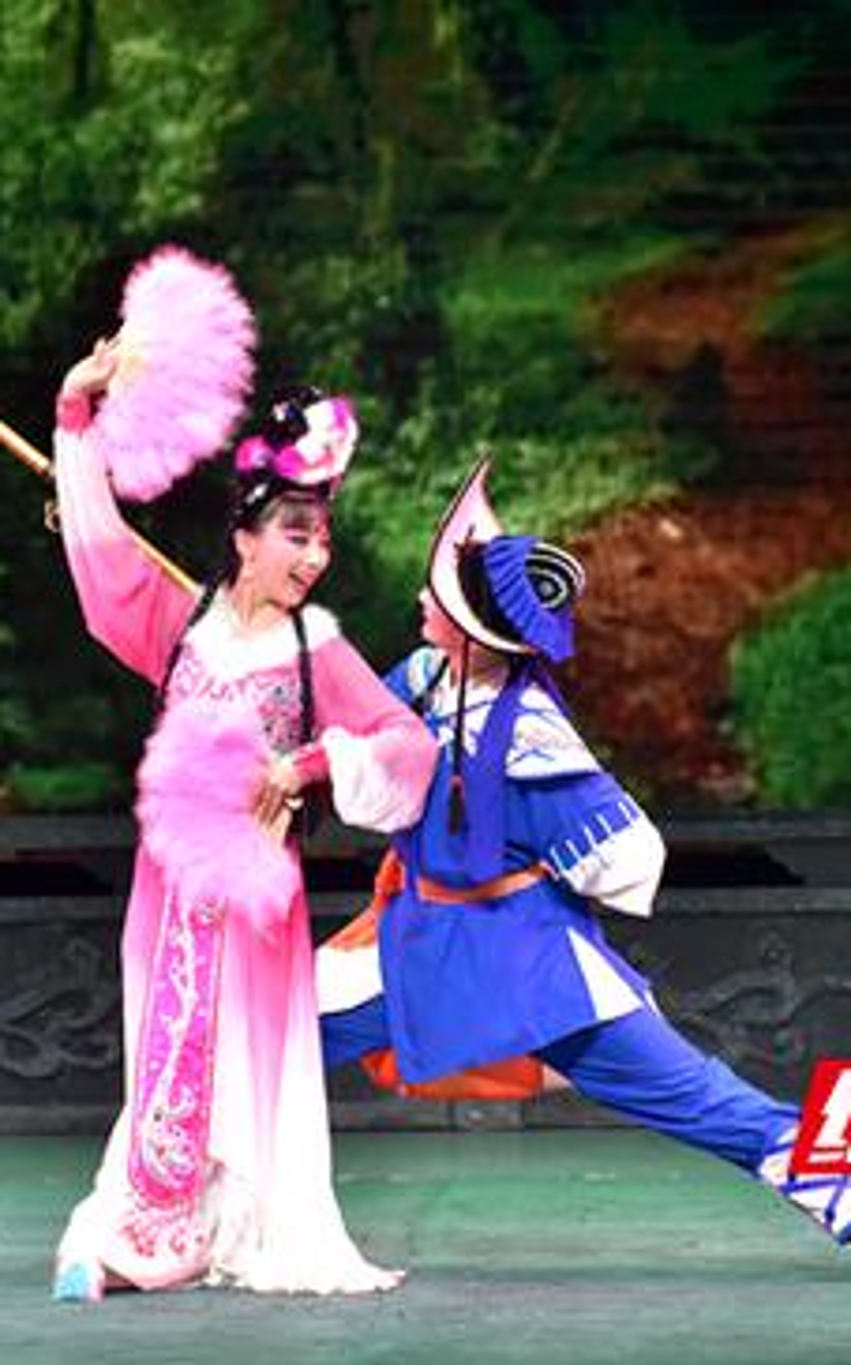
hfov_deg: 5.7
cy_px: 682
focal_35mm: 231
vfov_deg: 9.1
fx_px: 8586
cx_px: 416
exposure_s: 1/125
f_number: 5.6
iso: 800
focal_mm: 100
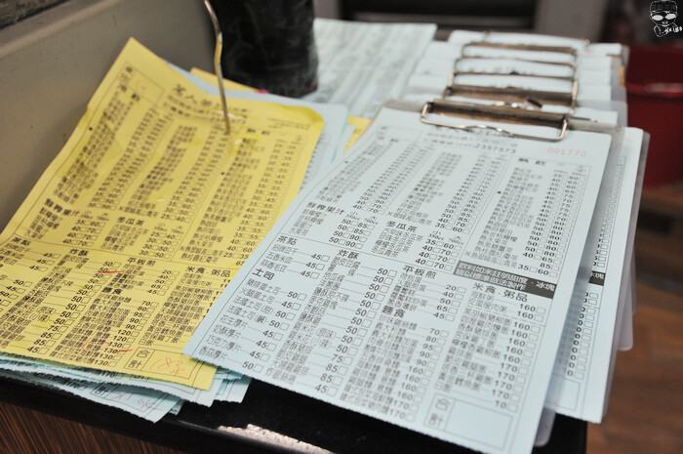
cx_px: 342
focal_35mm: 38
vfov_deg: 35.0
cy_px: 227
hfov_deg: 50.7
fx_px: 720
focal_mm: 38
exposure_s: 1/50
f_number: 5.6
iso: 400
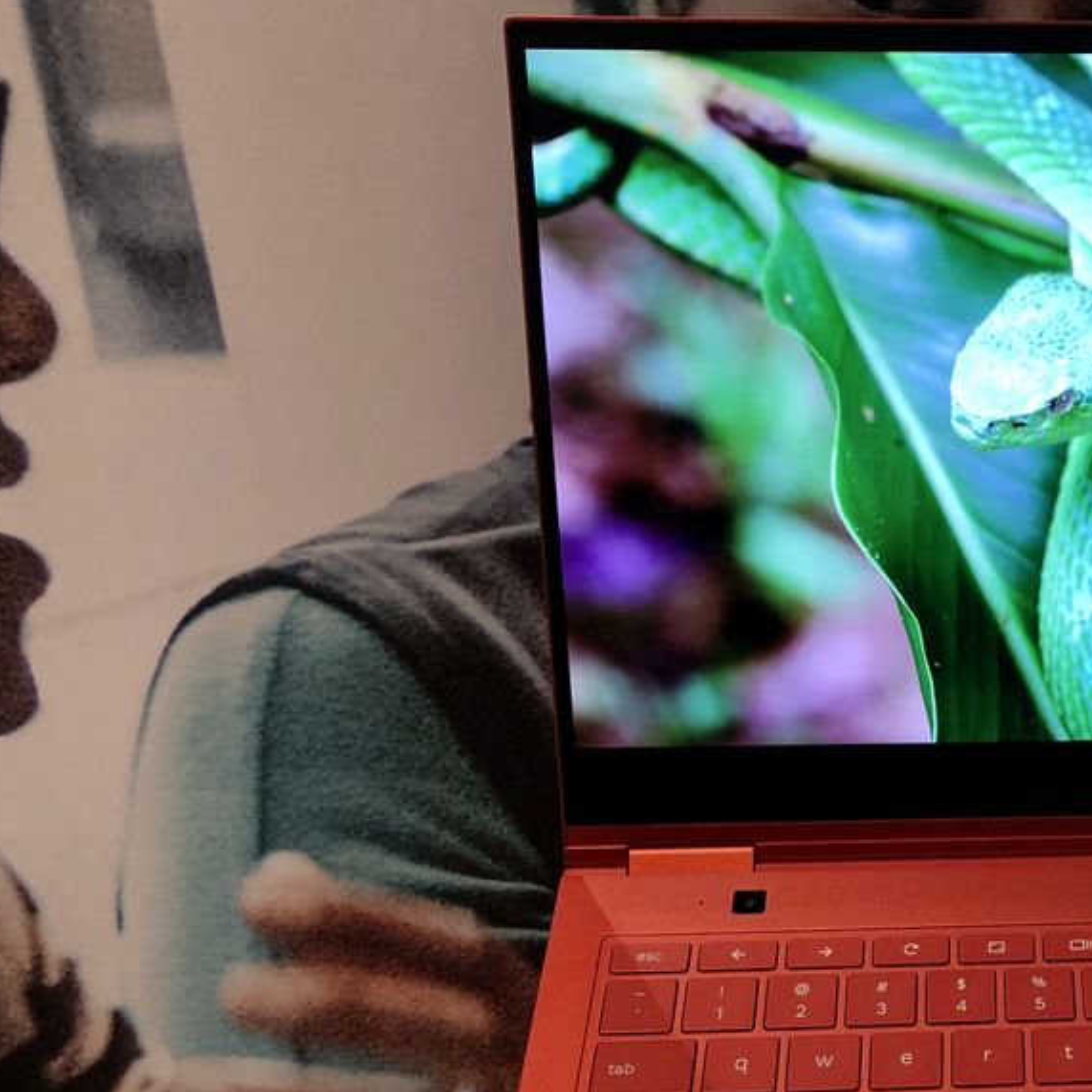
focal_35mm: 52
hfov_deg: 30.3
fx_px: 1856
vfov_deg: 32.2
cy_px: 822
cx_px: 1119
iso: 20
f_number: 1.8
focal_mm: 3.99
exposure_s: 1/30
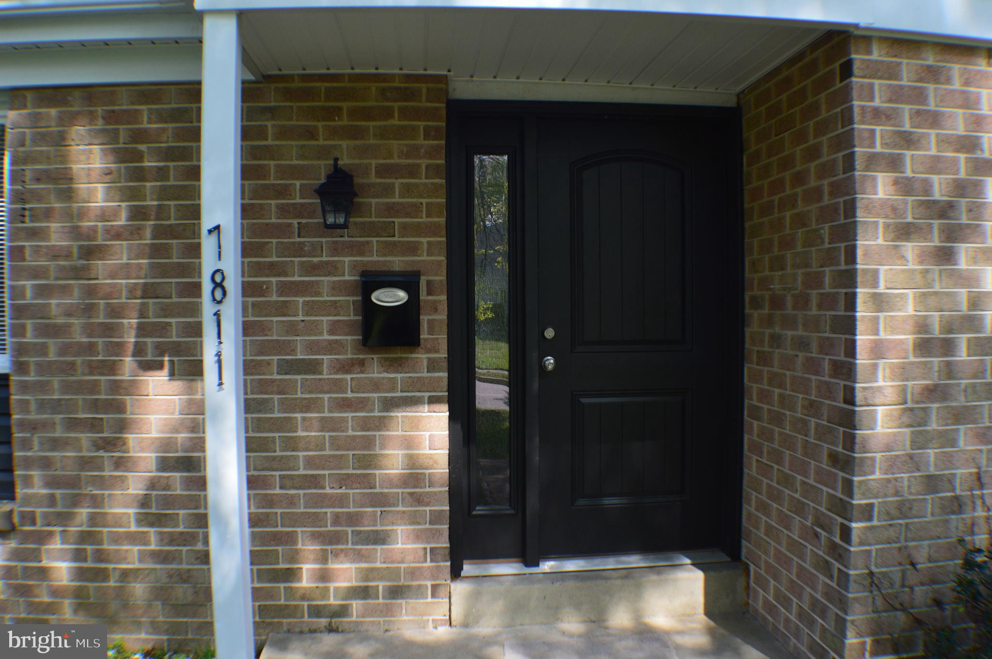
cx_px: 496
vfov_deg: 38.3
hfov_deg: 55.2
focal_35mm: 34
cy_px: 330
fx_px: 950
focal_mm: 23
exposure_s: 1/160
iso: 400
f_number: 10
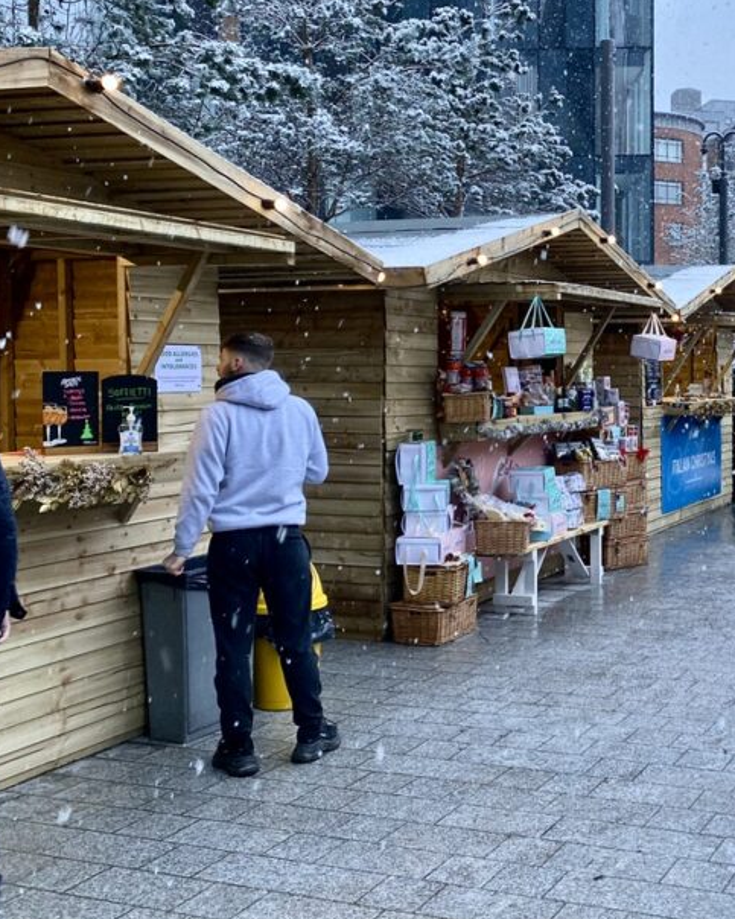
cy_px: 406
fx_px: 1170
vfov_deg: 42.8
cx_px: 688
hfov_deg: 32.8
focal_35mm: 43
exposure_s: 1/104
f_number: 1.8
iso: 100
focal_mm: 4.25
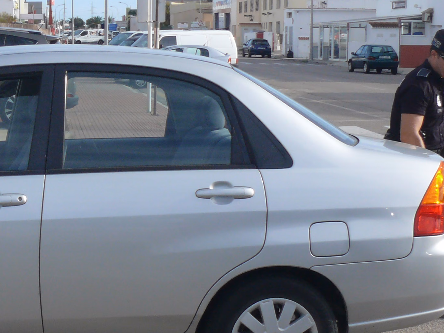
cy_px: 202
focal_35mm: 89
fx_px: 1141
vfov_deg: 16.6
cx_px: -41
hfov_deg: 21.0
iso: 100
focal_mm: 7.4
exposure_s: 1/320
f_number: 5.6
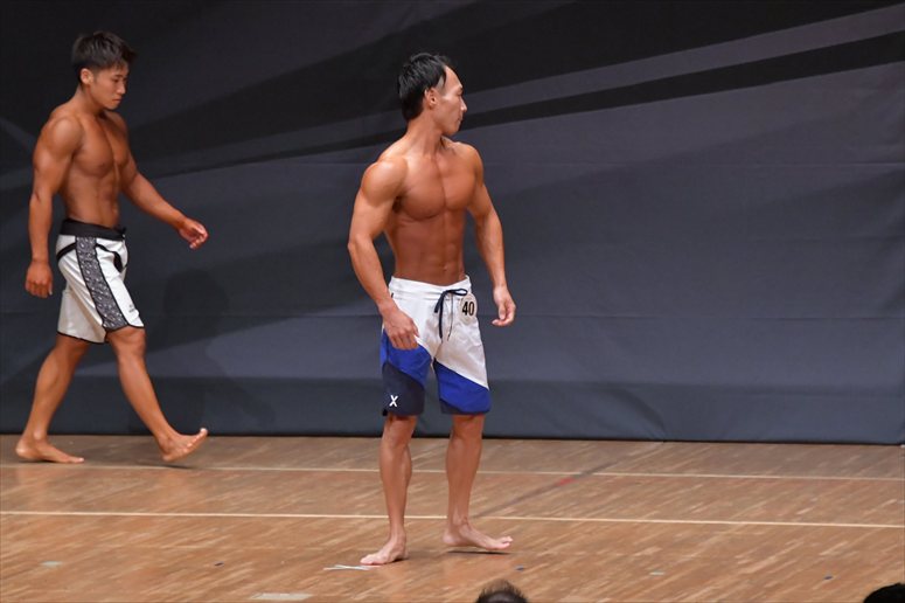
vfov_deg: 4.6
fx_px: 7538
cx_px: 452
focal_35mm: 300
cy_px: 302
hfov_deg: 6.9
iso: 6400
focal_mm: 200
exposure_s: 1/400
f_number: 5.6
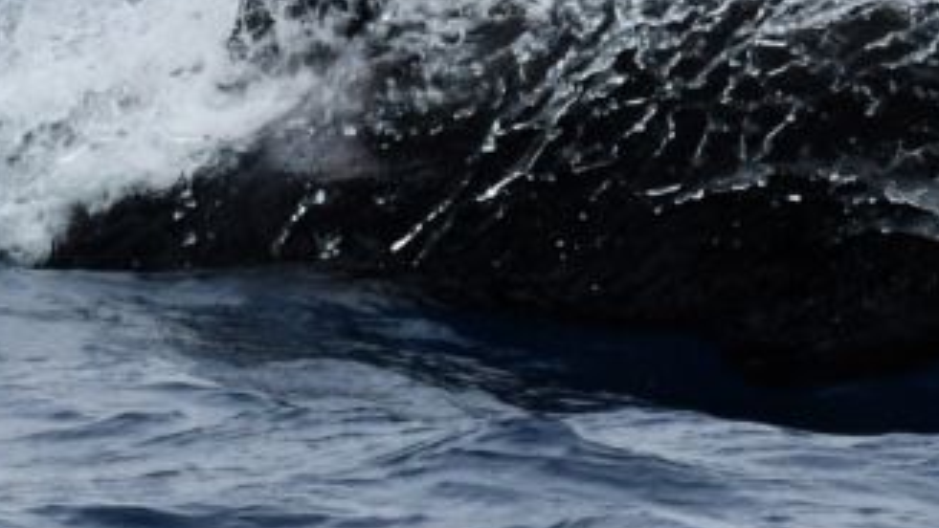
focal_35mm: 820
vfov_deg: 1.5
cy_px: 50
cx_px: 698
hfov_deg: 2.6
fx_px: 20418
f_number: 5.6
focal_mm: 320
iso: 1000
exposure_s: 1/8000
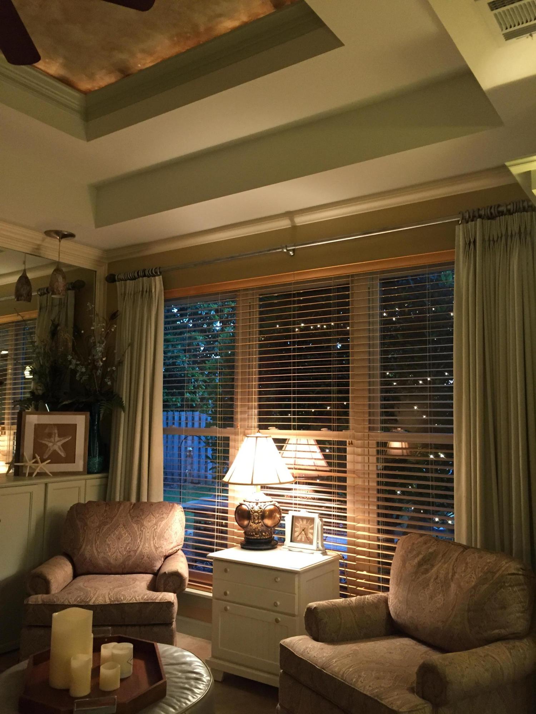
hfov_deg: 48.2
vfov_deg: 61.7
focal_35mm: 29
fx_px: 599
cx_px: 268
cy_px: 357
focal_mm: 4.15
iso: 160
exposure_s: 1/30
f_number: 2.2
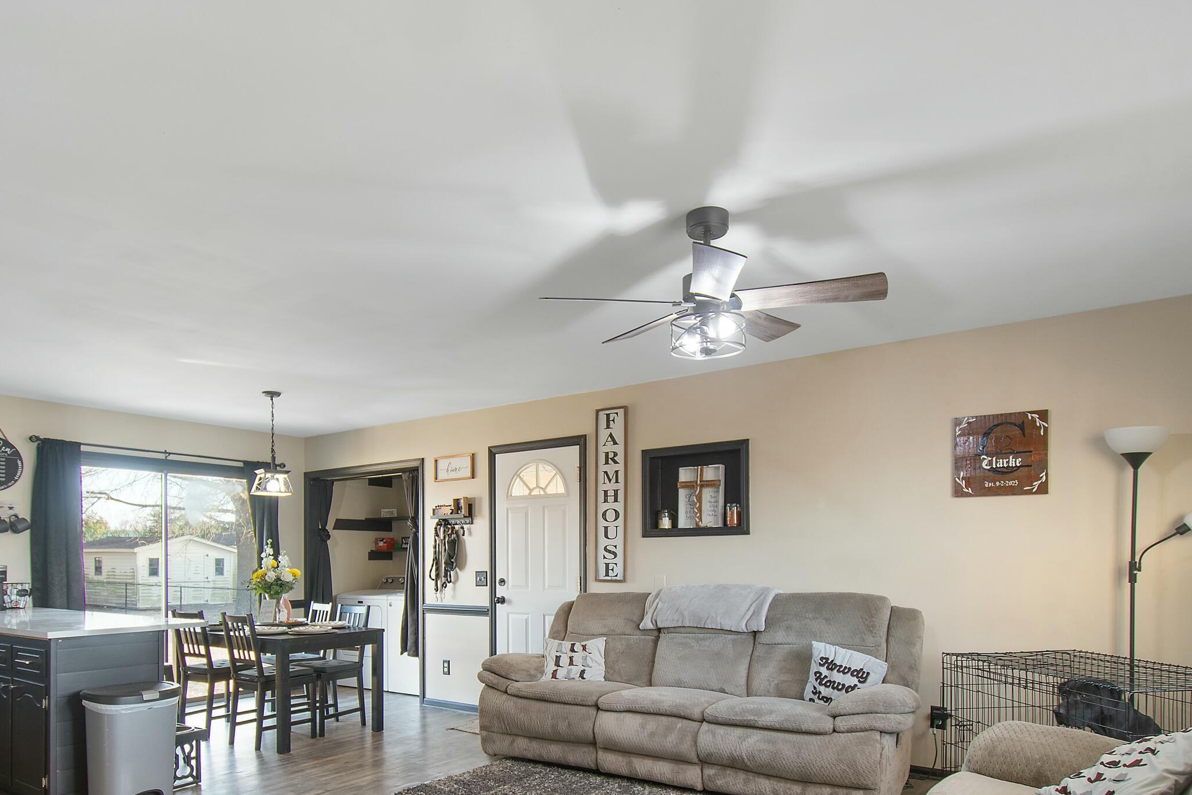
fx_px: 728
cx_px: 584
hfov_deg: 78.6
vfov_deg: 55.6
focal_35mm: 22
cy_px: 554
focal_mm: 10
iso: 100
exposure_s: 1/5
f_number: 4.5
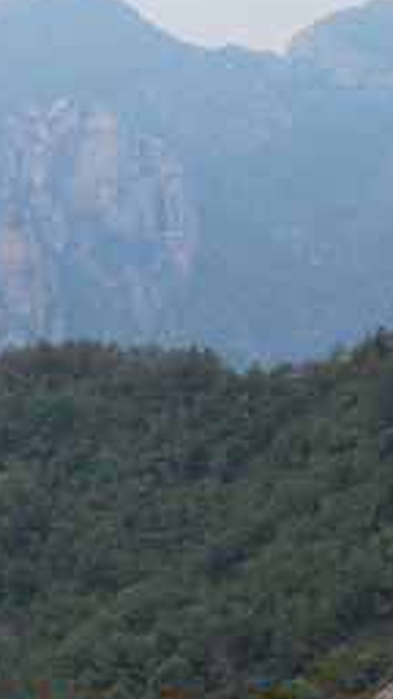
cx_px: -418
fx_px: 2186
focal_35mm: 118
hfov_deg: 9.5
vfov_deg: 18.1
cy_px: 266
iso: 100
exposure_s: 1/200
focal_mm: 32
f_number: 7.1
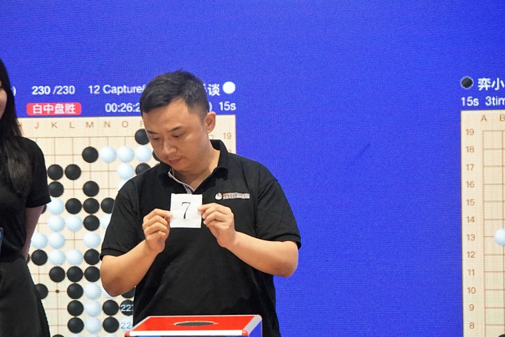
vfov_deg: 11.1
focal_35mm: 123
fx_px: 1725
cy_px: 191
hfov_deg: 16.7
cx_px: 242
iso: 5000
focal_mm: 70
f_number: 4
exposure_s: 1/125
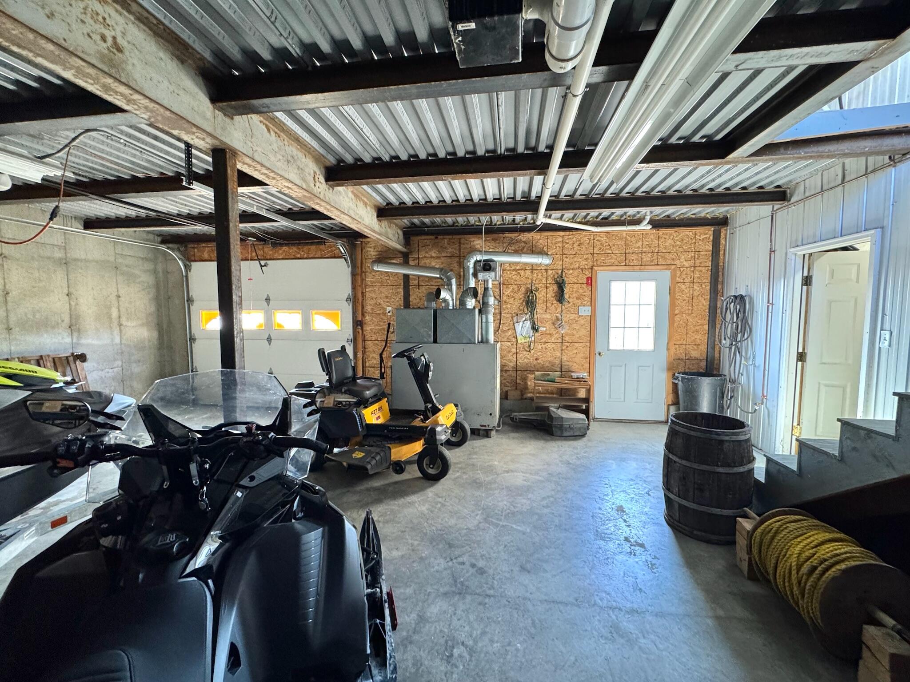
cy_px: 341
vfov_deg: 85.7
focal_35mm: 14
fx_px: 368
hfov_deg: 102.1
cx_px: 455
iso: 400
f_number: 2.2
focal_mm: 2.22
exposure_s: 1/60
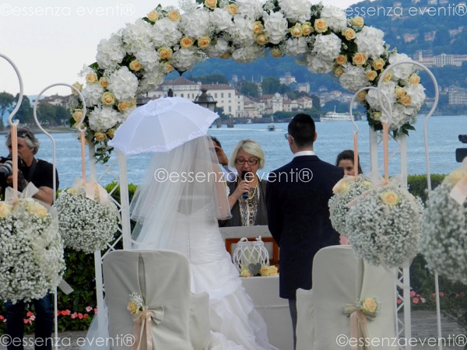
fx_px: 2901
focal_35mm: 215
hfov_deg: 9.2
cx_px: 234
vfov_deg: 6.9
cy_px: 175
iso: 160
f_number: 5.6
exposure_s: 1/200
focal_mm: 38.2
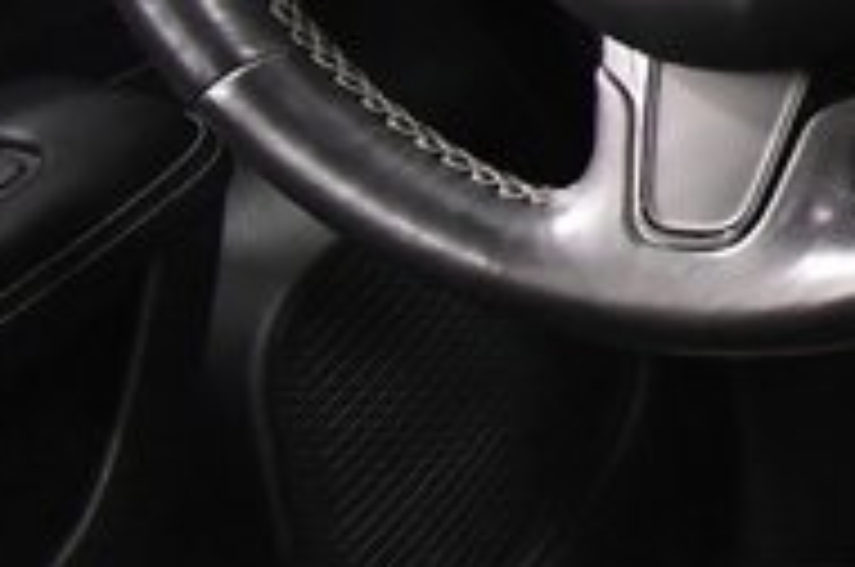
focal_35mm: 81
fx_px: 1920
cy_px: -124
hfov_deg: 14.4
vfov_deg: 16.1
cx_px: 2128
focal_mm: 10
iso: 3200
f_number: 4.5
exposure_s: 1/80
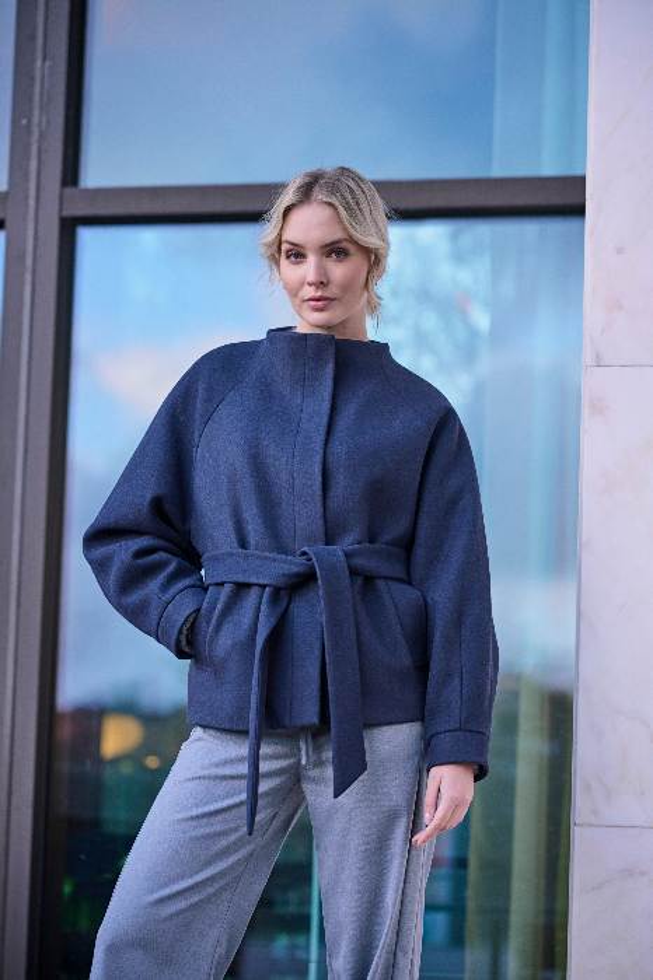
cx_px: 326
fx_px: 2996
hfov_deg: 12.4
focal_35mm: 110
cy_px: 490
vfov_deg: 18.6
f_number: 4
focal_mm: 110
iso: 500
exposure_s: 1/160
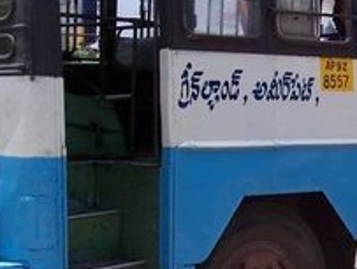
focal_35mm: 107
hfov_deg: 18.0
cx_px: 341
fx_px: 1105
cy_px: 135
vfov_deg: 13.9
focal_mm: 5.6
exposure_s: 1/350
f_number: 5.6
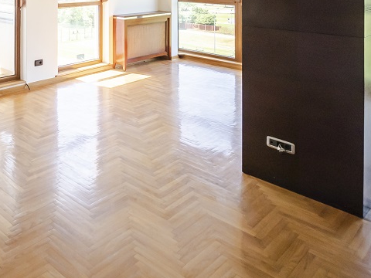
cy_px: -19
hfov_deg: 48.7
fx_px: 375
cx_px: 60
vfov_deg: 35.5
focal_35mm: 35
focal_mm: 7
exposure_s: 1/80
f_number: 4
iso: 400
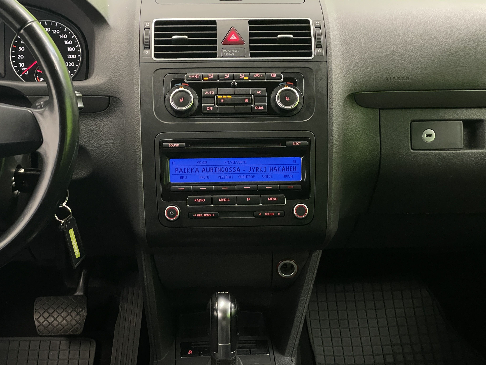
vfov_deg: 25.7
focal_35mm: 57
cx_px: 225
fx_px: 800
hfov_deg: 33.8
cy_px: 181
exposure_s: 1/50
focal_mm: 6
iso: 640
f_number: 2
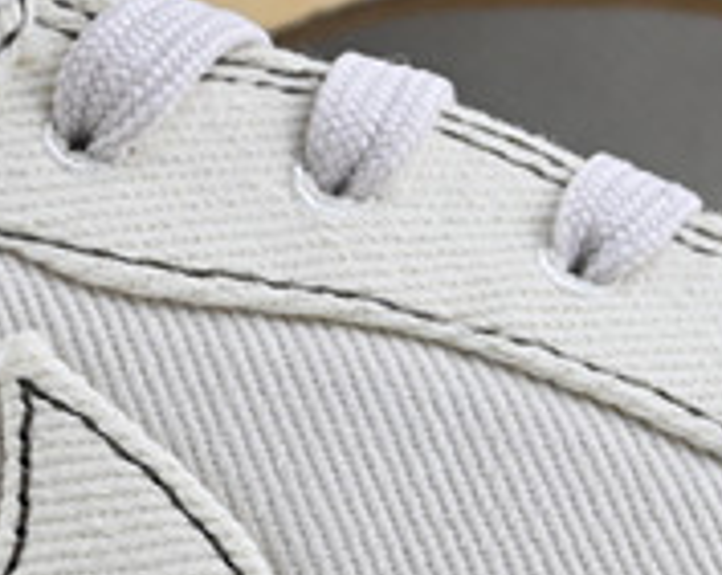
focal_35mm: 292
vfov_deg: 5.3
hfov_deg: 6.6
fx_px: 6225
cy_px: 510
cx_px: 98
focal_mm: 30.5
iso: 100
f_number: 4.8
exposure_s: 1/60
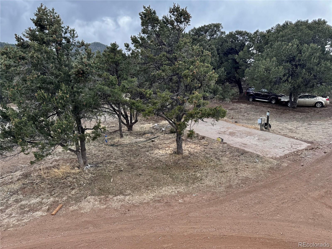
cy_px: 124
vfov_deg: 56.8
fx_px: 230
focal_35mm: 24
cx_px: 166
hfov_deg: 71.6
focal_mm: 6.76
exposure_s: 1/514
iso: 80
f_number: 1.78
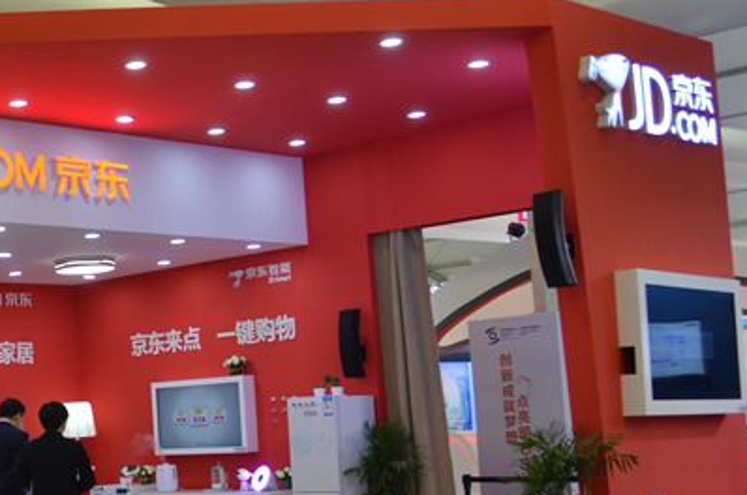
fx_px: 1264
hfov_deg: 29.8
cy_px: 330
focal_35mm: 61
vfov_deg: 22.1
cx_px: -64
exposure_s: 1/30
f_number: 3.5
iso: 125
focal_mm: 18
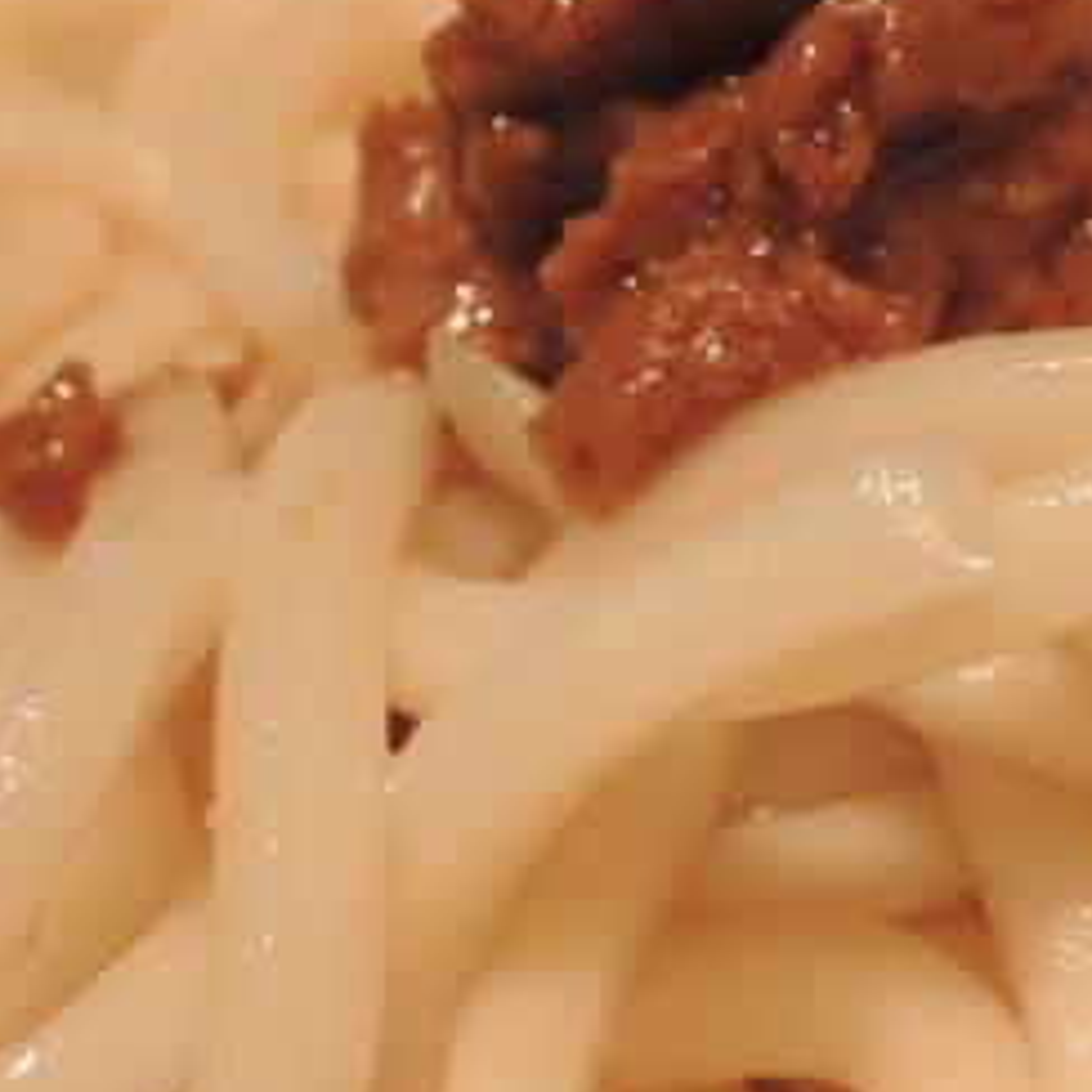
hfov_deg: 21.2
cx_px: 850
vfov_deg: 21.4
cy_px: 434
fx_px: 2891
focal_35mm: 81
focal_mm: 6.3
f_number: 3.2
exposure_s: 1/20
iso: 400
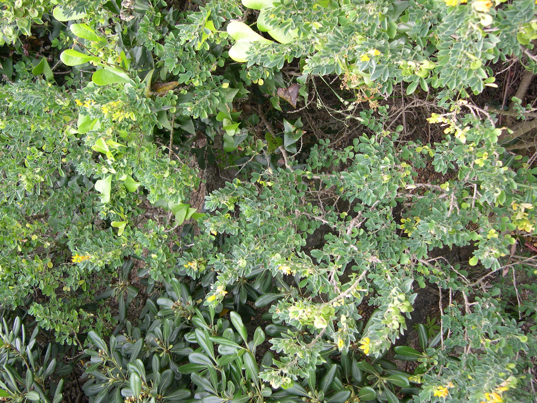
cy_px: 202
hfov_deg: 49.0
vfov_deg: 37.7
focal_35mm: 38
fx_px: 589
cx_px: 268
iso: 100
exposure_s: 1/107
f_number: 2.8
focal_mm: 8
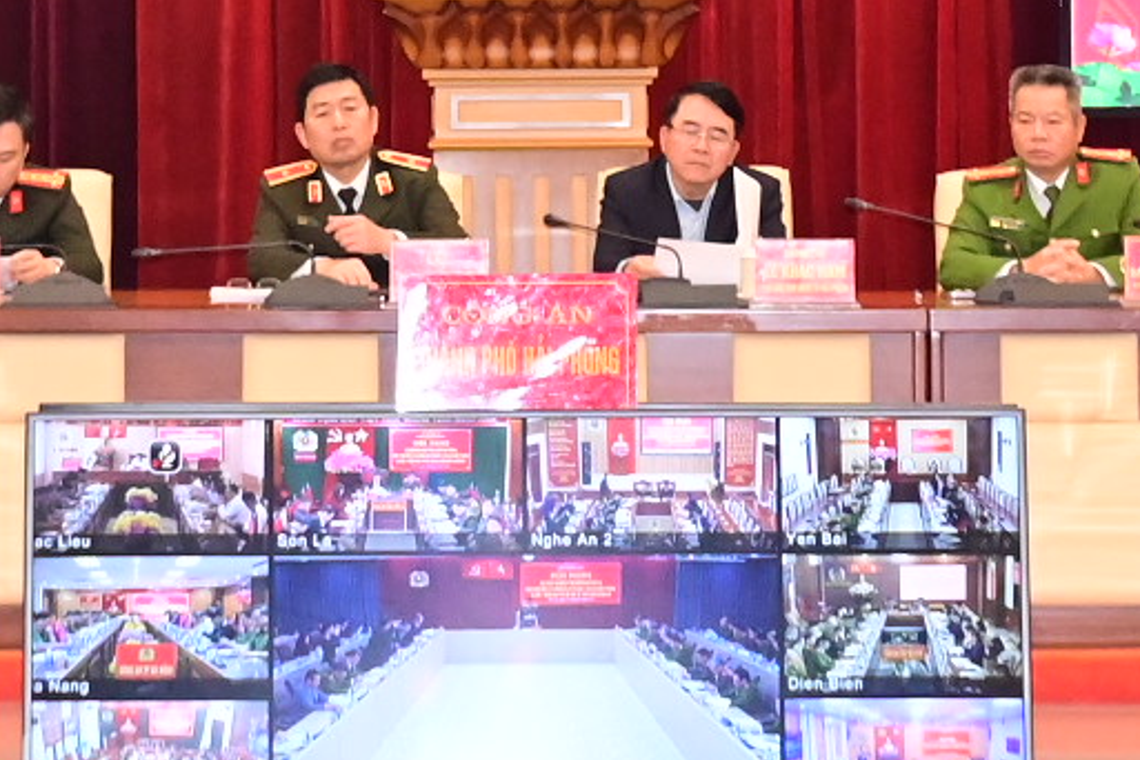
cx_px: 442
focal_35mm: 184
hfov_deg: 11.2
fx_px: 5826
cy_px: -202
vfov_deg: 7.4
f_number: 4
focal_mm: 32
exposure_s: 1/200
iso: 3200
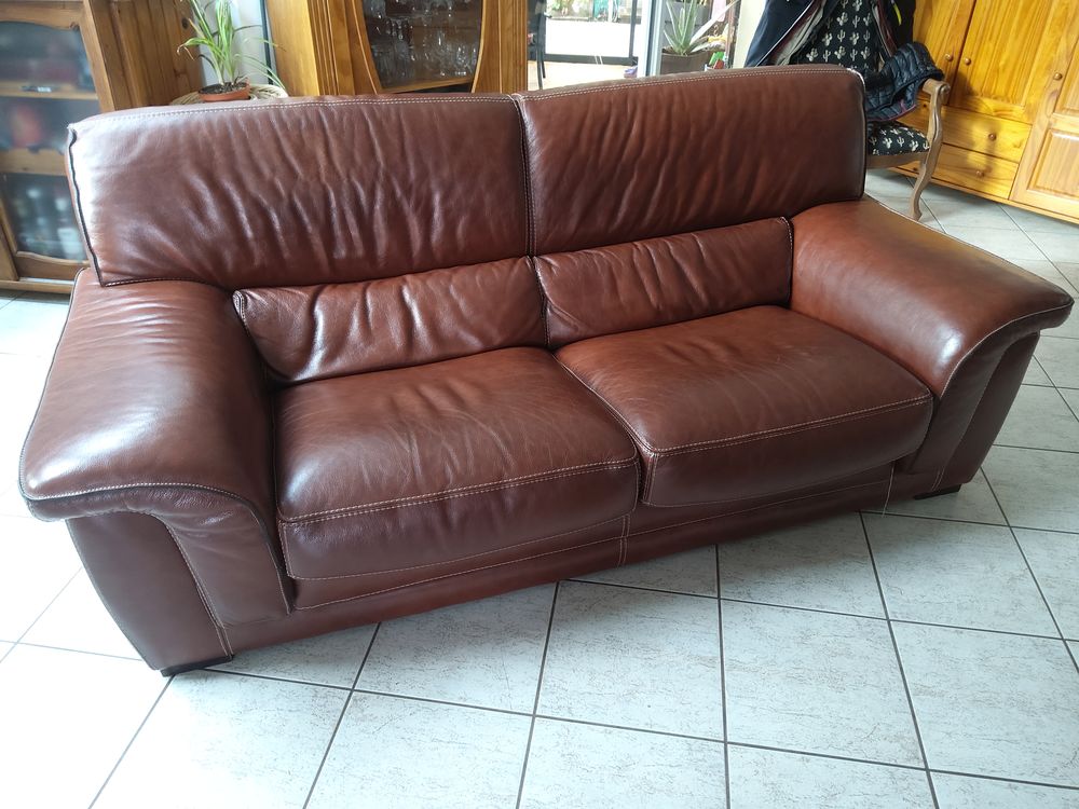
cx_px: 540
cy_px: 404
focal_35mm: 26
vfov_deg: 53.1
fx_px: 810
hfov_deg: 67.3
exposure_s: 1/25
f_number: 2
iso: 200
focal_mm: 3.08
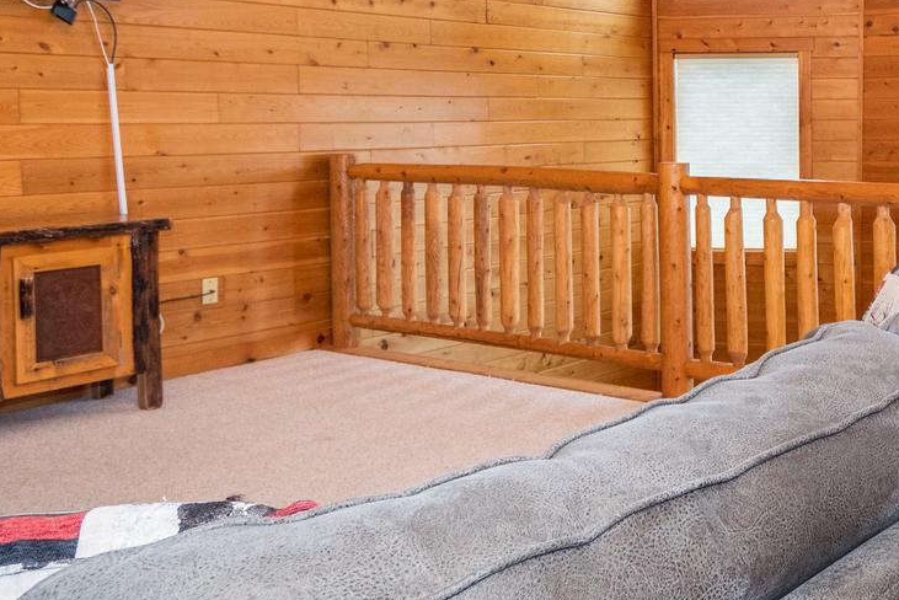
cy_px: 156
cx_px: 828
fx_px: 1049
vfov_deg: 31.4
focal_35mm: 42
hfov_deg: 42.2
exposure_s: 1/60
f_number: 4
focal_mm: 10
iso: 500
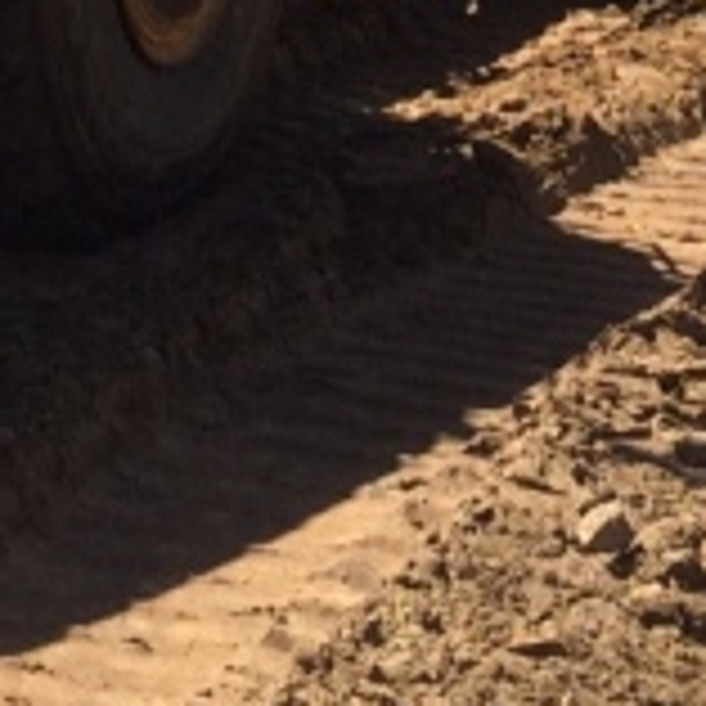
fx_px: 3853
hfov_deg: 10.4
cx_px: 153
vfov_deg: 9.4
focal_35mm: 167
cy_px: -962
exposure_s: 1/1109
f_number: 2.2
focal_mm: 4.15
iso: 32
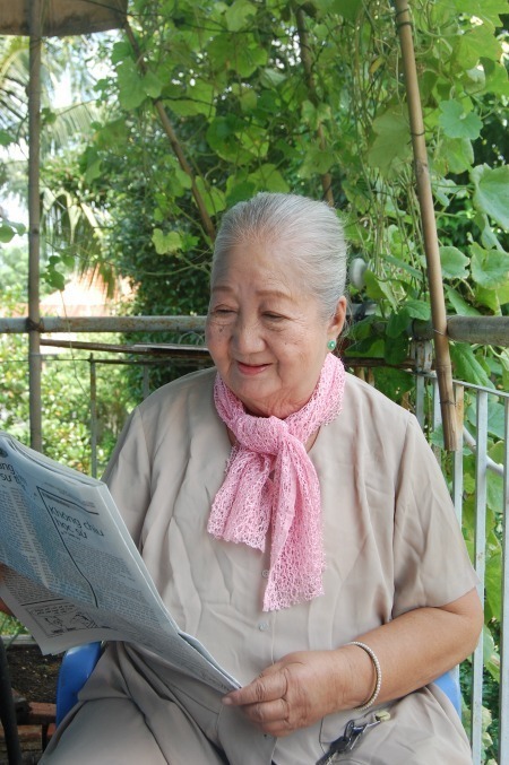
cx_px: 254
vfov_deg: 42.4
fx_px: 988
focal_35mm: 46
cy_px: 382
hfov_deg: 28.9
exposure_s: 1/125
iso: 400
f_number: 9
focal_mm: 31
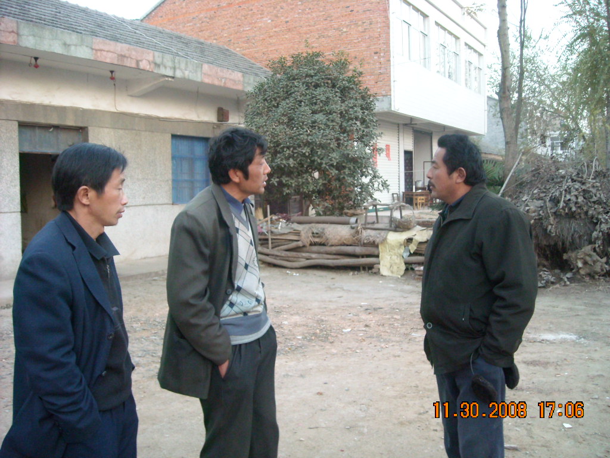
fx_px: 617
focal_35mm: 35
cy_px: 229
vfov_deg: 40.7
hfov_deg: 52.6
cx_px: 305
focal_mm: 5.7
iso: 400
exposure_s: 1/52
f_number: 2.8
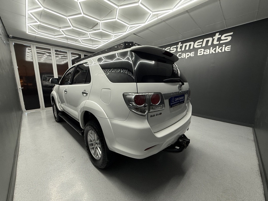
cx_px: 134
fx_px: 108
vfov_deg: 85.7
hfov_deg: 102.1
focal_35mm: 14
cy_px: 100
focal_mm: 2.22
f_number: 2.2
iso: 100
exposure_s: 1/100
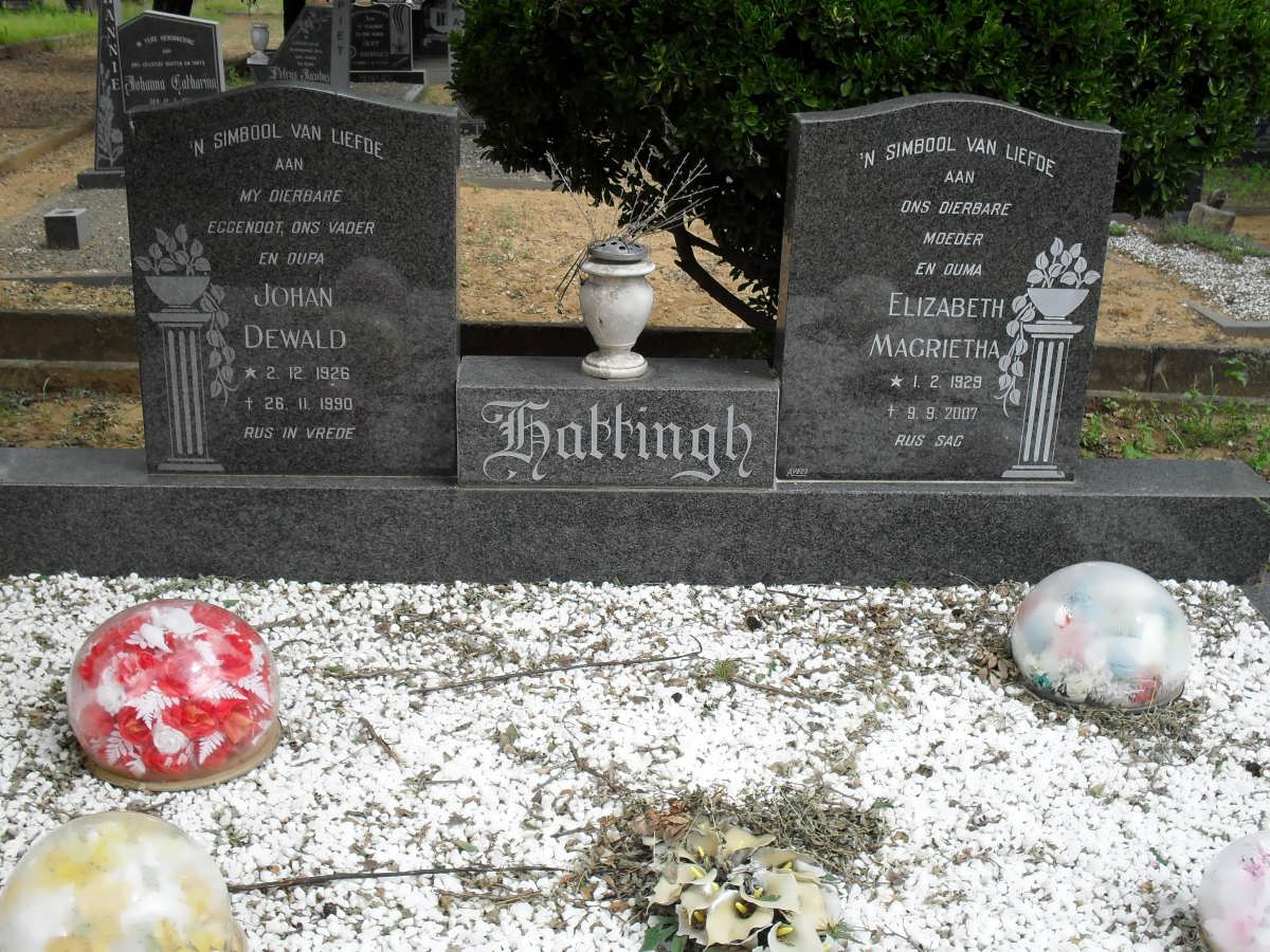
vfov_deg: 34.3
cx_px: 635
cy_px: 476
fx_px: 1541
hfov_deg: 44.8
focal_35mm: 42
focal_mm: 7.5
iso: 100
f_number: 3.6
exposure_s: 1/250
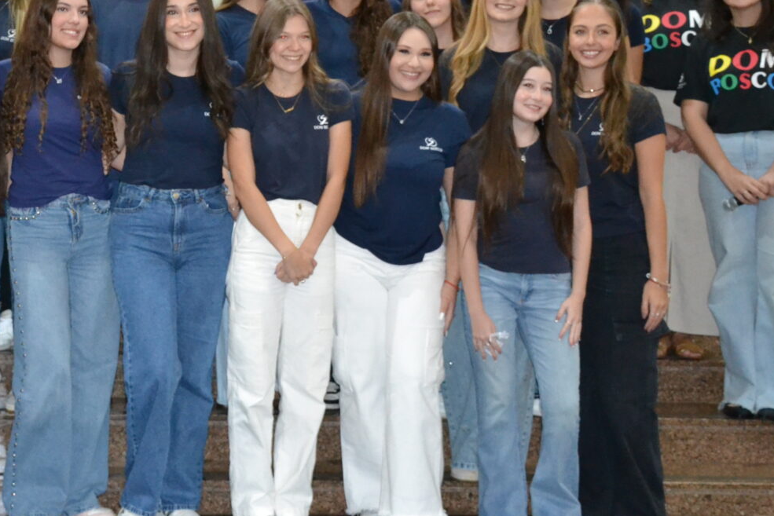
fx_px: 1634
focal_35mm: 76
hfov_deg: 26.1
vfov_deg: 17.9
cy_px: 181
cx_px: 143
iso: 2800
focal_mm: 26
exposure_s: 1/60
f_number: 3.8
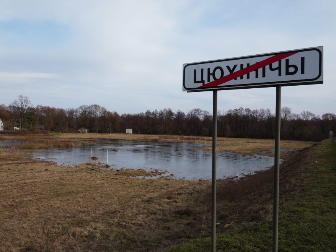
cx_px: 144
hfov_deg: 62.1
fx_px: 277
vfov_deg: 48.9
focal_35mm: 29
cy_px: 129
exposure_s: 1/125
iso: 100
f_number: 9.5
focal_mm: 17
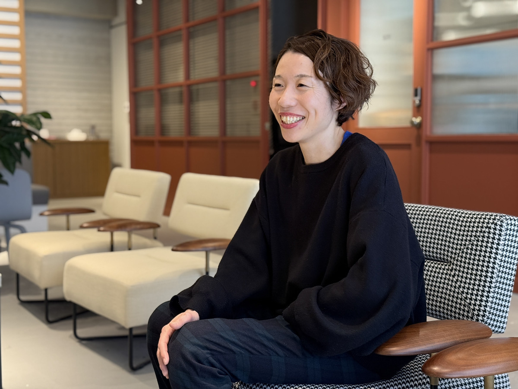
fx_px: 718
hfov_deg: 39.7
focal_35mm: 48
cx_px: 259
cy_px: 194
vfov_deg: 30.3
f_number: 1.78
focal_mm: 6.76
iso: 80
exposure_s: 1/50
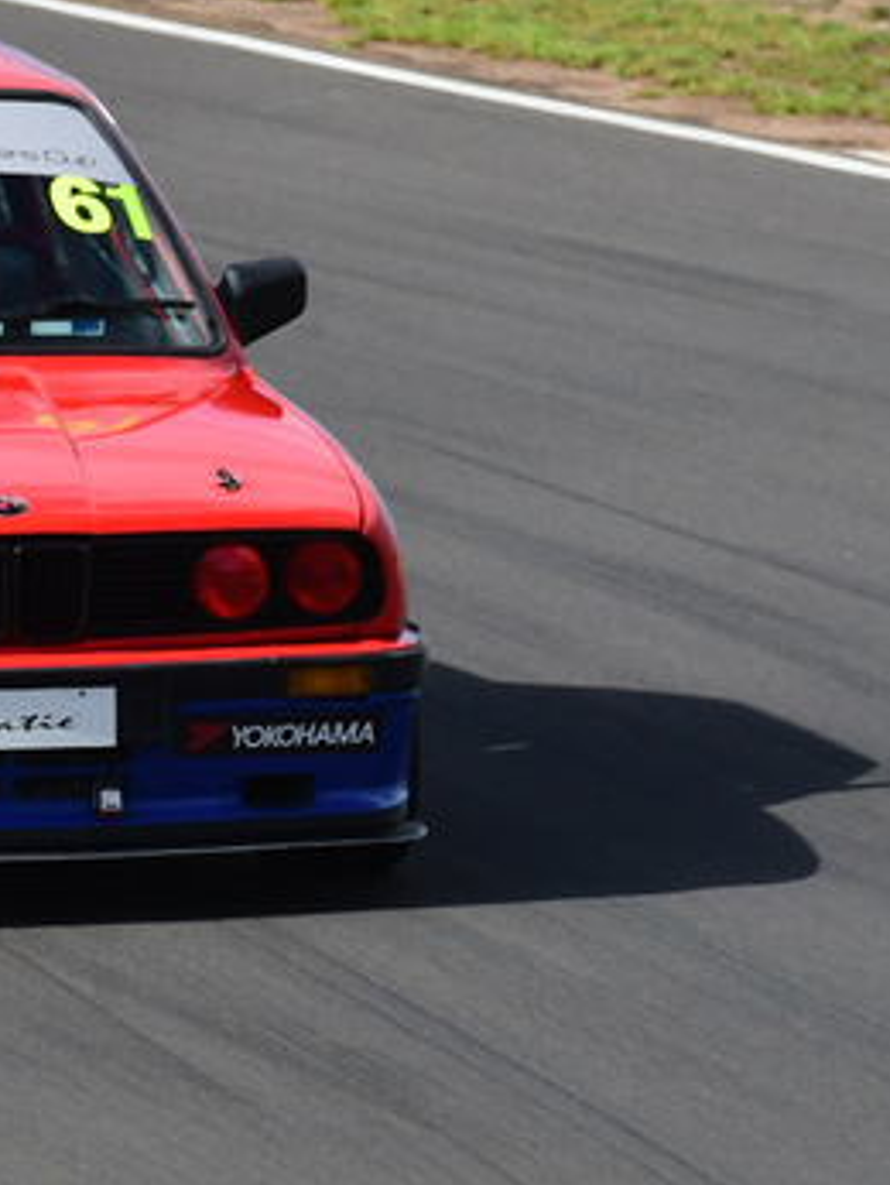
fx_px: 57076
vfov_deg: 1.2
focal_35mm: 1667
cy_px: 380
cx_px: -397
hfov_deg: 0.9
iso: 500
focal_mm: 500
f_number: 11
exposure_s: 1/640
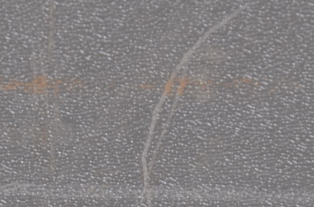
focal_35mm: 727
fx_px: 6327
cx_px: -39
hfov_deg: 2.8
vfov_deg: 1.9
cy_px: 225
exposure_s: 1/80
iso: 160
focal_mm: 105
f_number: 11
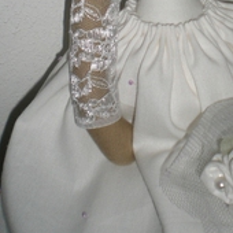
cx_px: 174
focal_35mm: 89
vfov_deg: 18.9
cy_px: -11
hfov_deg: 19.4
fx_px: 678
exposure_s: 1/60
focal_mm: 6.3
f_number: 3.1
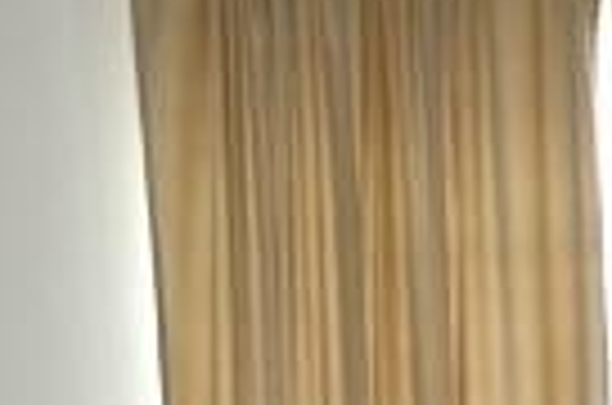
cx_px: 999
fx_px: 3002
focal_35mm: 177
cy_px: 1089
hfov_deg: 11.1
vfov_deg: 7.1
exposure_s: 1/3
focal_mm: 20
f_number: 5.6
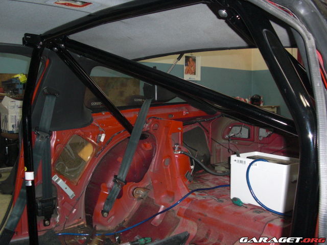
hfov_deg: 51.4
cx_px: 164
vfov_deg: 39.7
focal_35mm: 36
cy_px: 122
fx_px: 340
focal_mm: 6.3
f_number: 2.8
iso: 200
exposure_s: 1/60
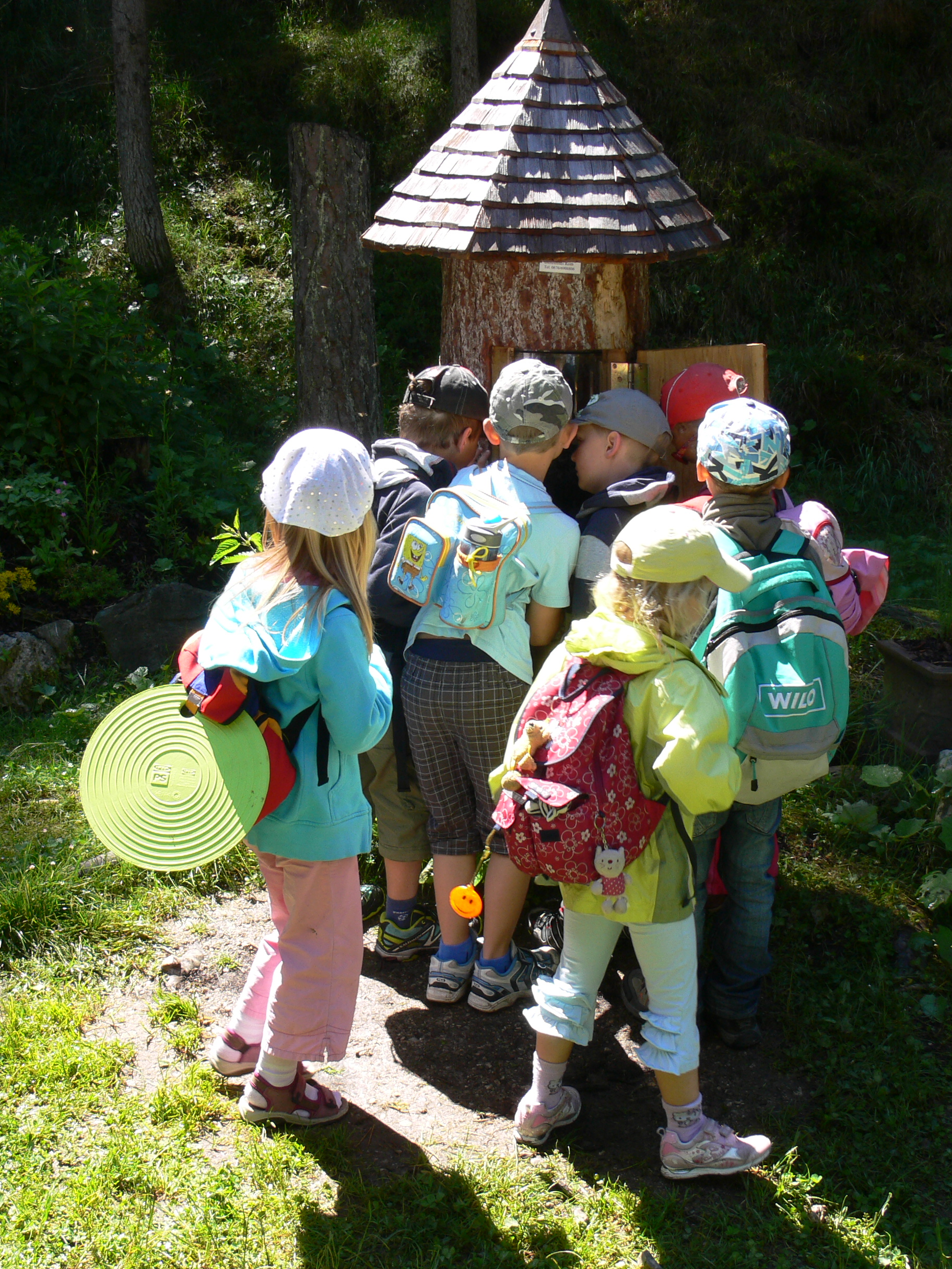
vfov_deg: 40.4
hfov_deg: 30.8
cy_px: 631
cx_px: 401
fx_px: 1724
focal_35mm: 47
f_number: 5
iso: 80
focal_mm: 7.4
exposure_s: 1/100
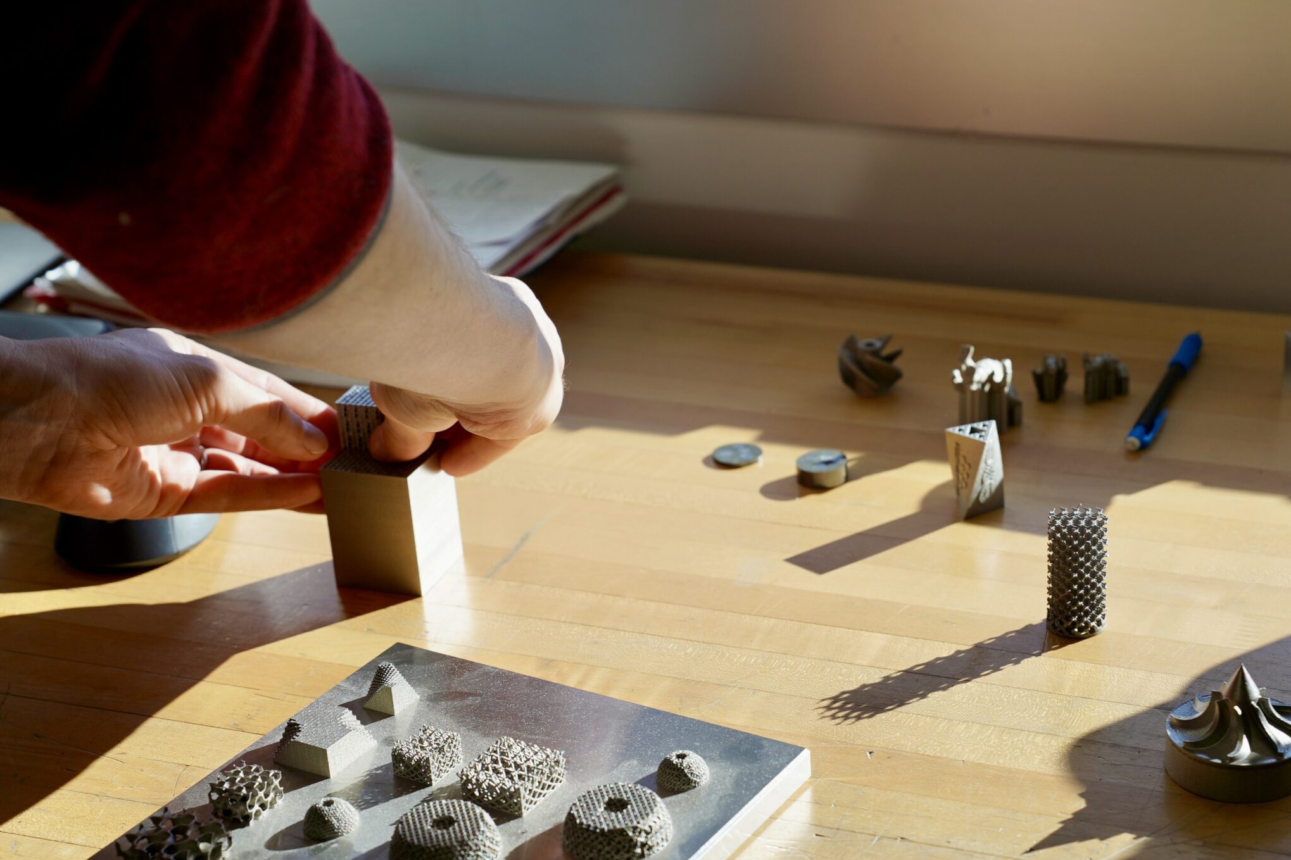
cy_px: 511
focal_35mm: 59
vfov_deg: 23.0
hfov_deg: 33.9
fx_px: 2115
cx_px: 668
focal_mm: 47
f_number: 4.5
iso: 100
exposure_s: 1/200
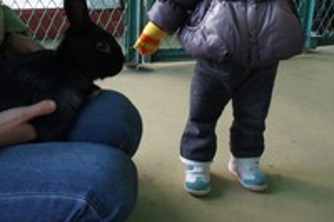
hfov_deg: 36.6
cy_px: 40
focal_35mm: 54
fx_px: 501
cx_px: 115
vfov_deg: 24.6
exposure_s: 1/60
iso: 200
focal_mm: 18
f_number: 5.6
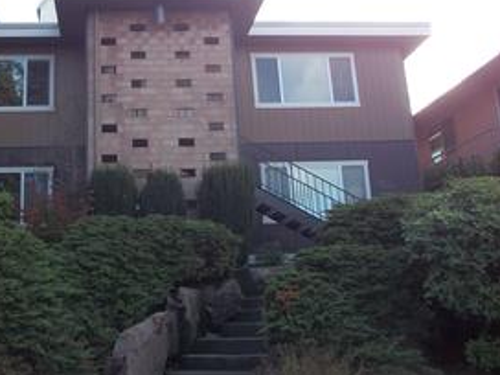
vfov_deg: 30.5
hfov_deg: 39.6
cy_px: 103
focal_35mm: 47
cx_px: 138
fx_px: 679
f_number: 2.9
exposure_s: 1/320
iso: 80
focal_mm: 5.7
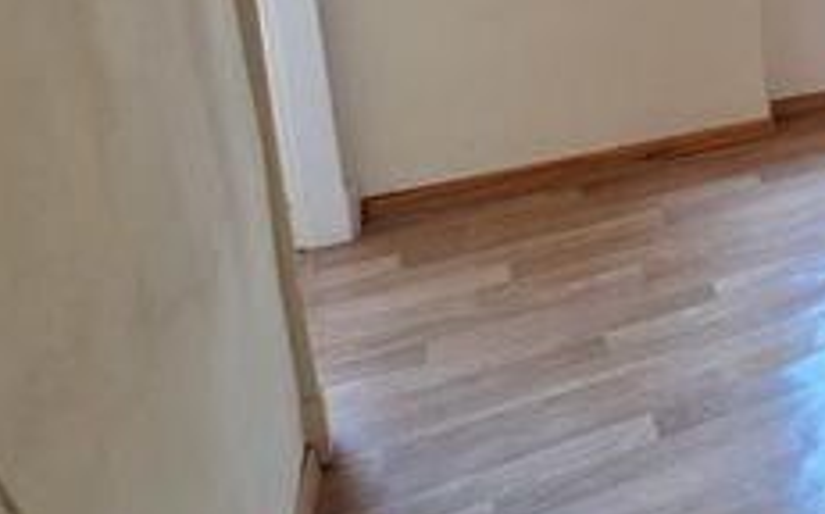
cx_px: 1048
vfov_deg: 27.1
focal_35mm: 42
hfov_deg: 34.7
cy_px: -93
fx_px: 944
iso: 80
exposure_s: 1/50
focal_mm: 1.74
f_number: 2.2
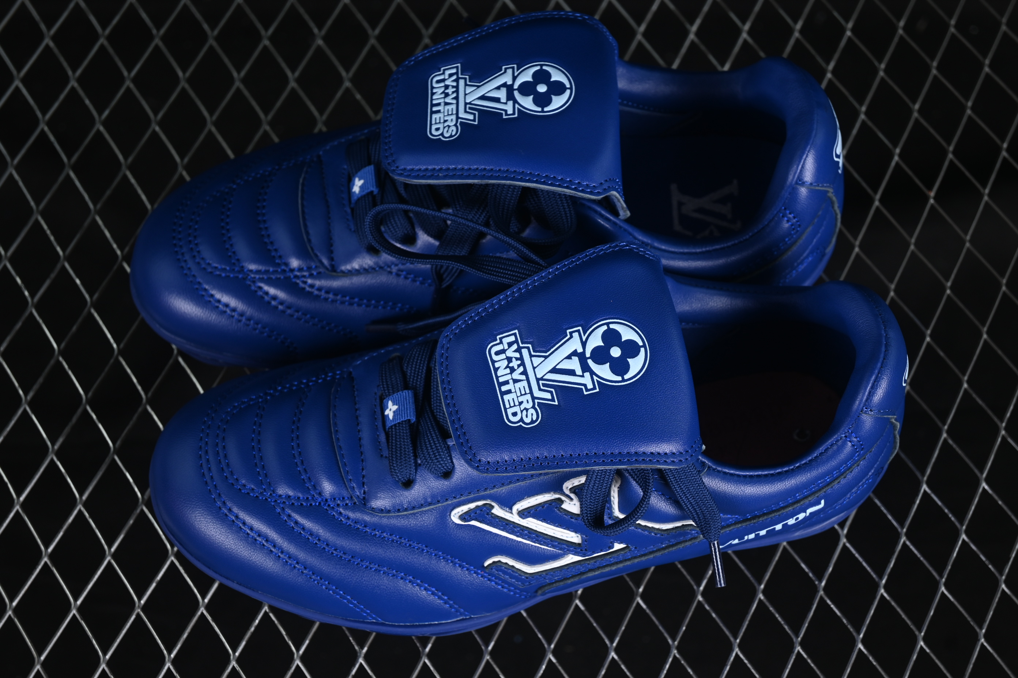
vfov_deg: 18.2
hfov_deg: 27.0
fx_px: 2121
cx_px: 509
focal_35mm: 75
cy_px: 339
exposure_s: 1/50
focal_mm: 50
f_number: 6.3
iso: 160
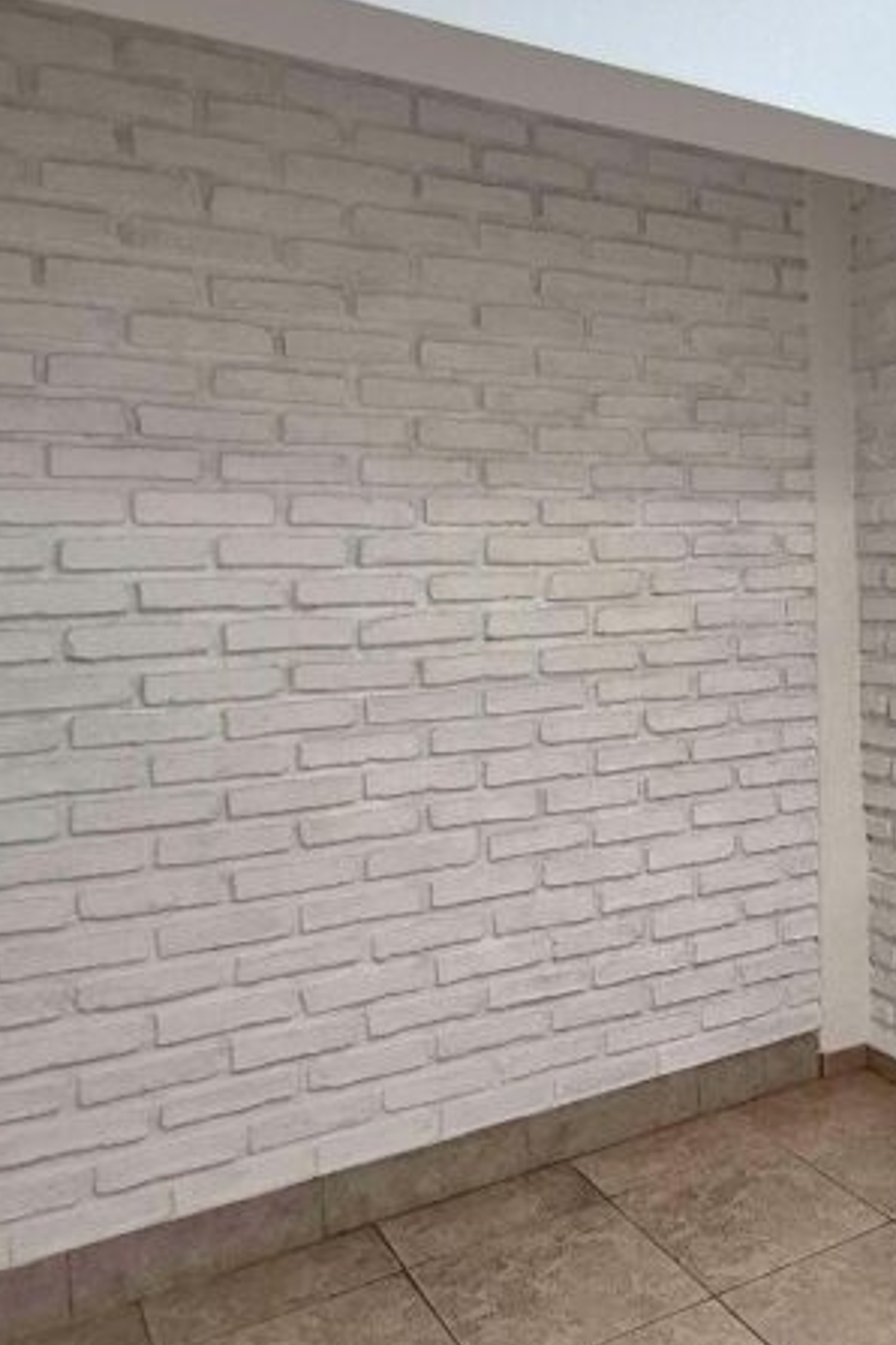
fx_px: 1157
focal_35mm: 31
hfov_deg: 39.5
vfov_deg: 60.3
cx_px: 794
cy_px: 692
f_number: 2.2
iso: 80
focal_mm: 1.74
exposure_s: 1/50
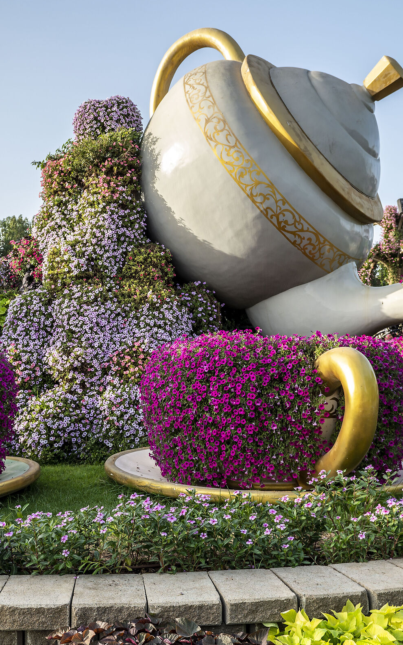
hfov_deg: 34.4
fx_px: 650
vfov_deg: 52.8
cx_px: 176
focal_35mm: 37
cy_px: 323
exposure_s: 1/100
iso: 100
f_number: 6.3
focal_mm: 24
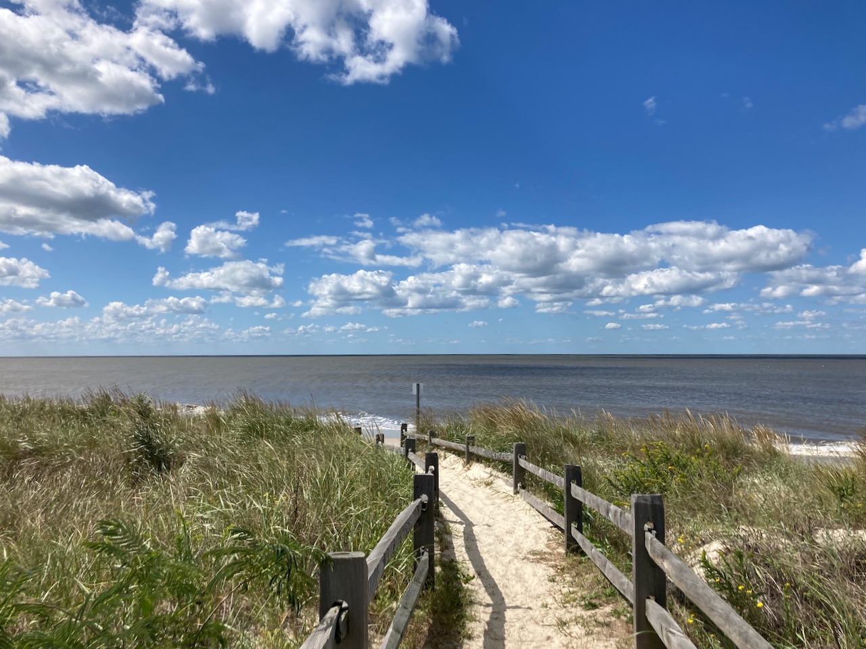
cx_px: 433
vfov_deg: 49.7
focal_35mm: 28
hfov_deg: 63.4
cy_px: 324
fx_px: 700
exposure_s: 1/3745
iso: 25
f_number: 1.8
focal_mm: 3.99
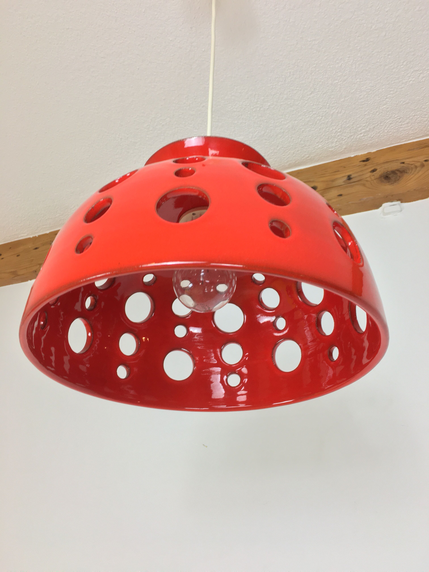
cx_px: 214
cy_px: 286
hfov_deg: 48.2
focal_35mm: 29
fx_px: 479
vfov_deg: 61.7
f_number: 2.2
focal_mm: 4.15
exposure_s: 1/33
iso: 40
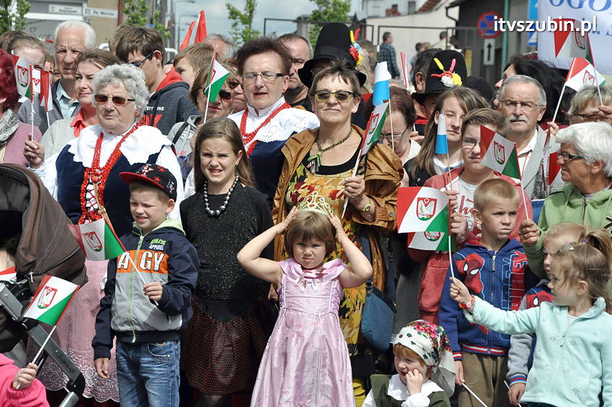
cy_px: 204
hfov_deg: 13.1
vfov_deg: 8.7
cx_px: 306
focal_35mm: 158
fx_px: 2675
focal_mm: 105
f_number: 10
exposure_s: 1/2500
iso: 1250
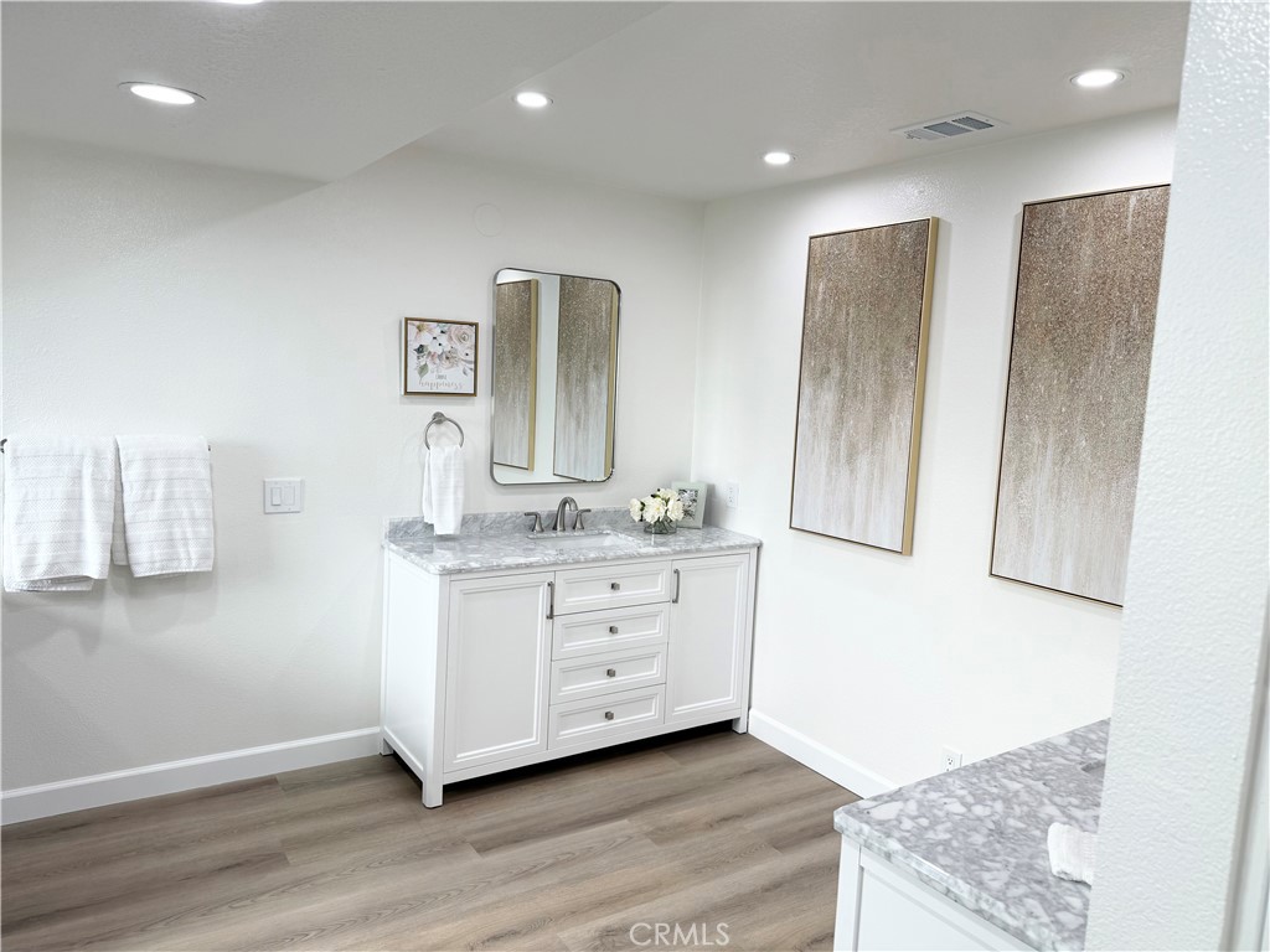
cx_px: 635
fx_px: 881
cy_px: 476
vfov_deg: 56.8
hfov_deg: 71.6
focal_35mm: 24
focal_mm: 6.76
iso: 64
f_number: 1.78
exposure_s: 1/170
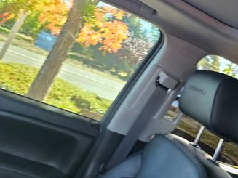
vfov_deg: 30.4
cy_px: 11
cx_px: 205
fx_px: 309
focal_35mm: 45
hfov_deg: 39.6
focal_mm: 5.4
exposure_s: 1/180
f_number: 1.8
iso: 160
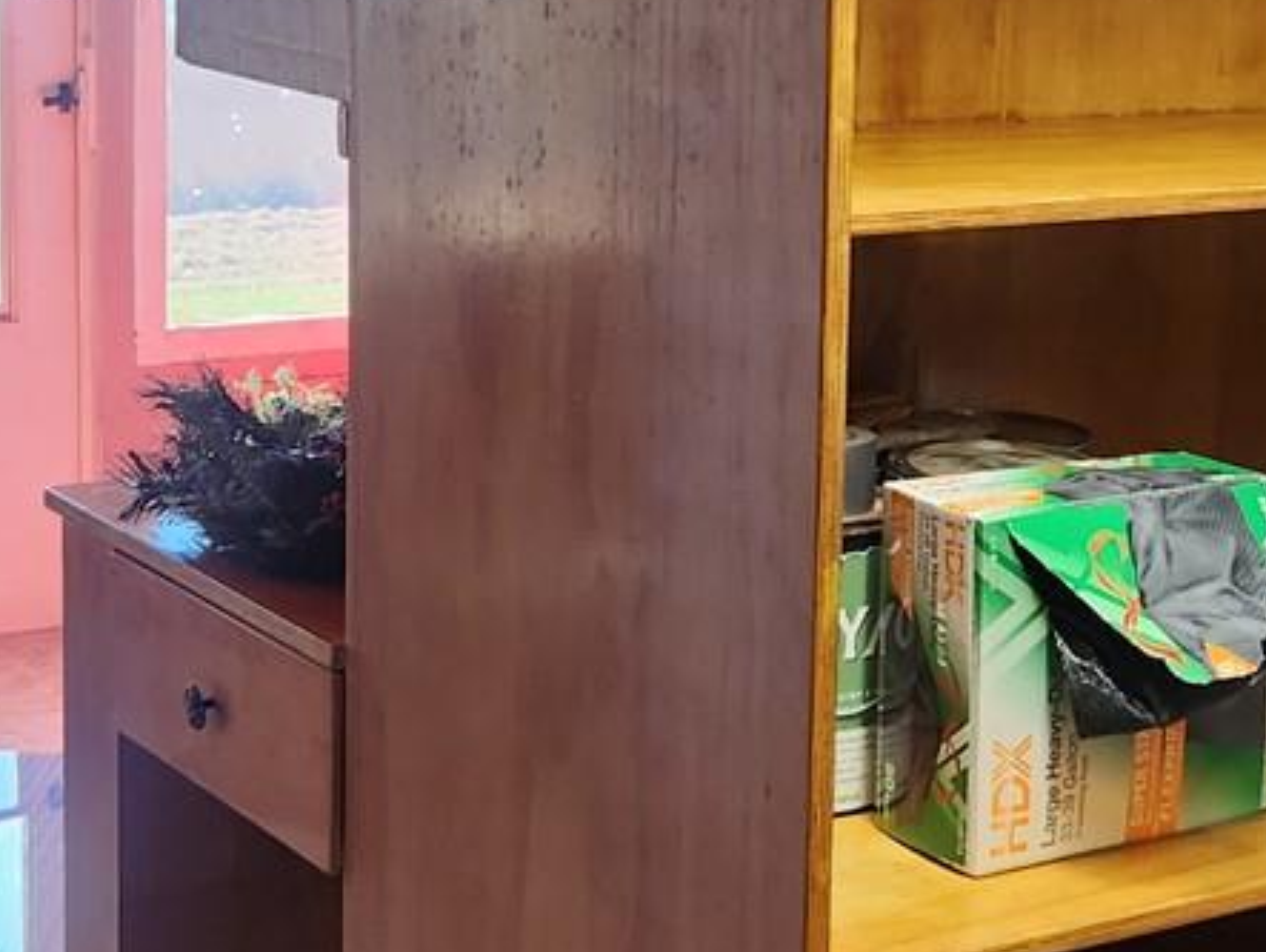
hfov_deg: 23.2
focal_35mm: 83
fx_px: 3038
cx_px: 1029
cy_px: 209
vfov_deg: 17.7
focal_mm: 5.4
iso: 160
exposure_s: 1/120
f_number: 1.8
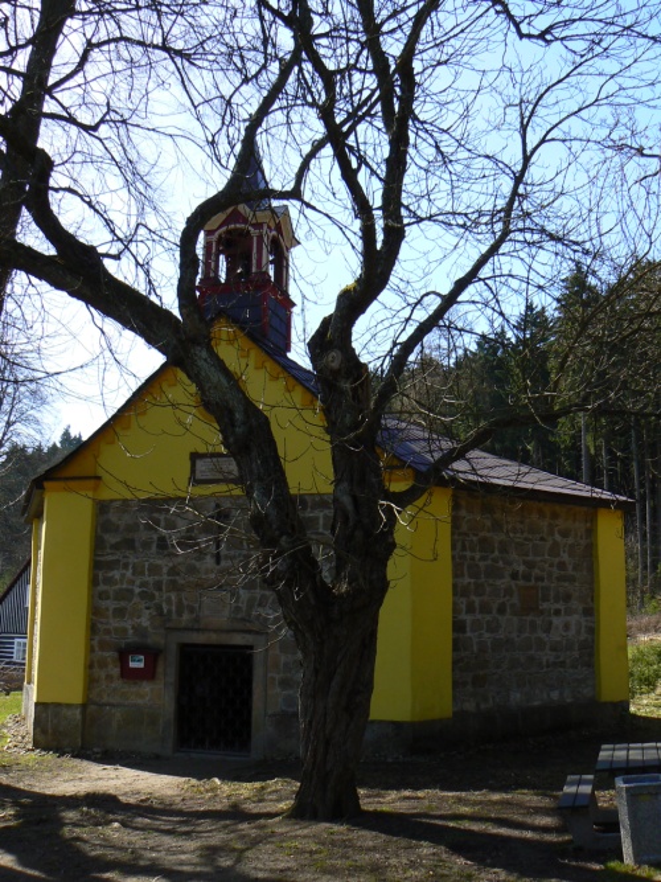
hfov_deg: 39.6
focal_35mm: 36
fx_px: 917
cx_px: 330
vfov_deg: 51.4
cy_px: 441
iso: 80
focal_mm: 6
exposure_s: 1/250
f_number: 5.6
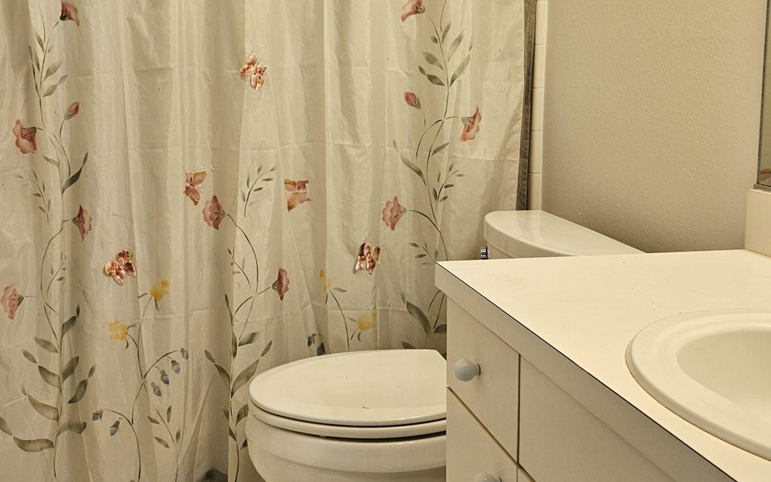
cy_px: 142
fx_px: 799
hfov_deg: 50.6
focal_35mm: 38
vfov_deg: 33.1
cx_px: 259
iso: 125
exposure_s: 1/120
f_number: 1.8
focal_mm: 5.4
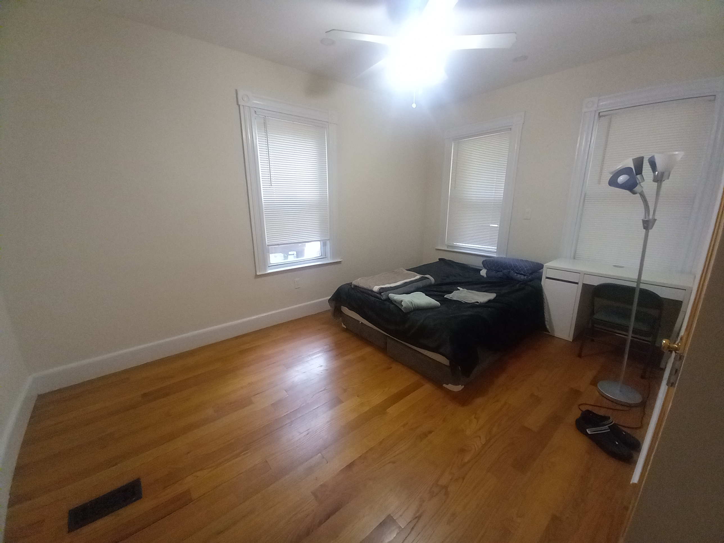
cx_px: 362
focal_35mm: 13
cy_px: 272
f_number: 2.2
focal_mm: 1.13
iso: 250
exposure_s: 1/24
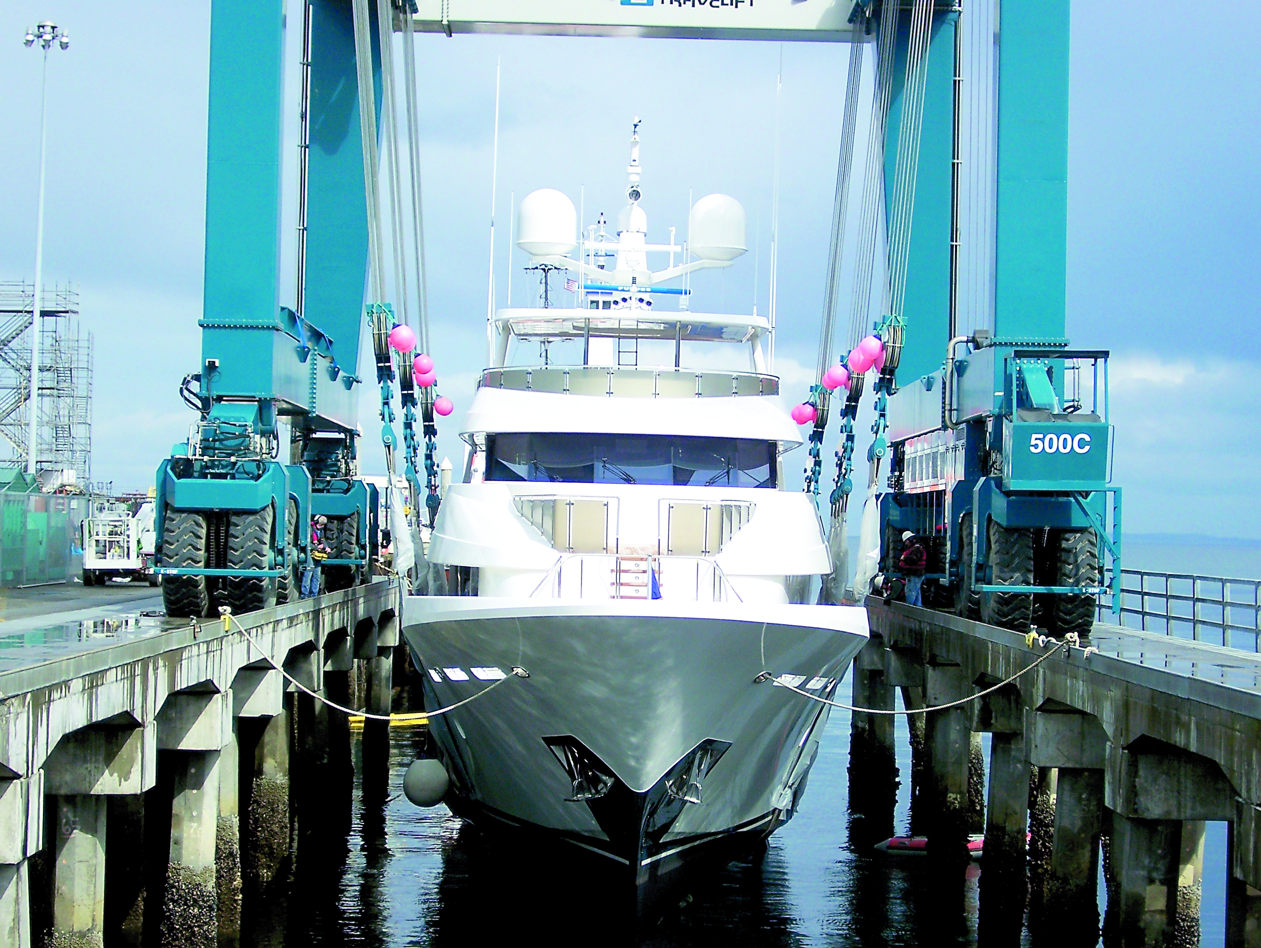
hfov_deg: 22.5
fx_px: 3171
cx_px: 630
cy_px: 474
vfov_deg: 17.0
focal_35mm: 87
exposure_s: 1/800
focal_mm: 14.5
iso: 80
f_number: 4.3
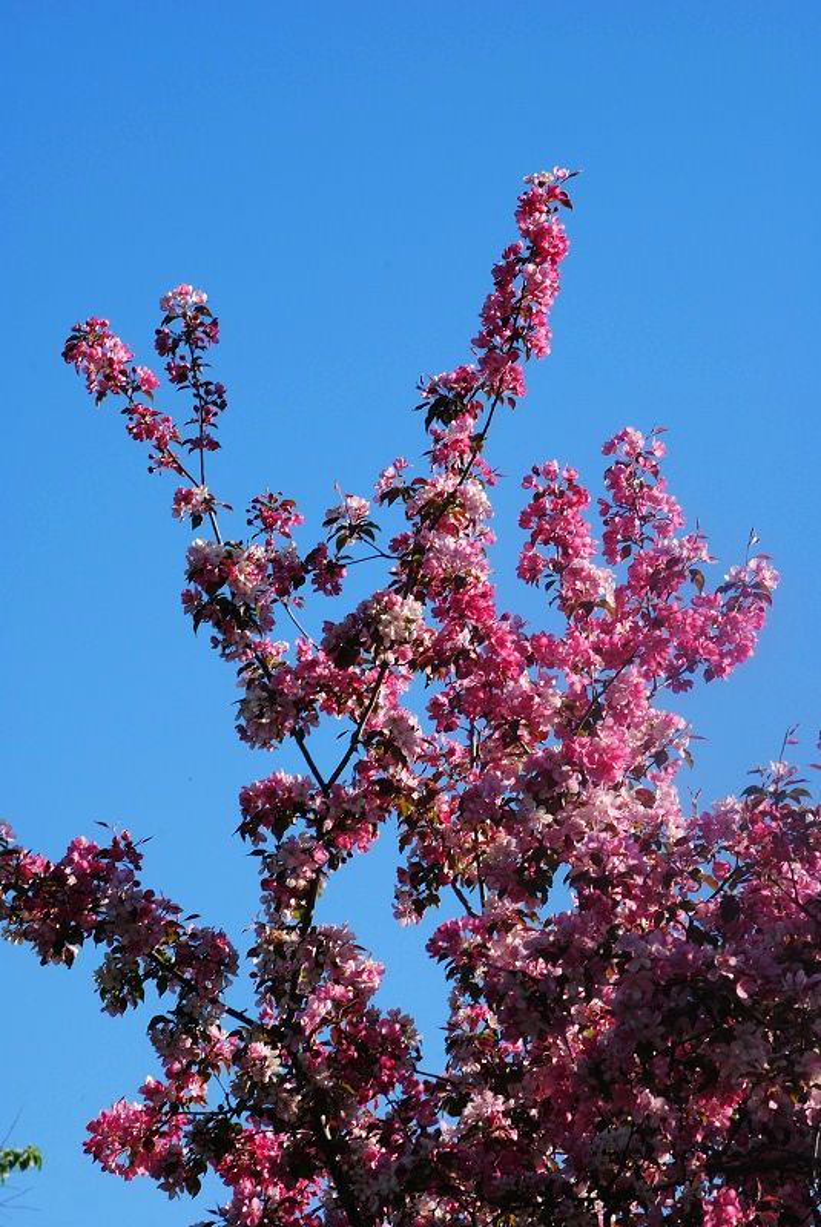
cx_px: 410
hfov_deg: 8.7
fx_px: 5376
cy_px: 614
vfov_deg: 13.0
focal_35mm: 158
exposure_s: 1/80
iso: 100
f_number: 14
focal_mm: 105
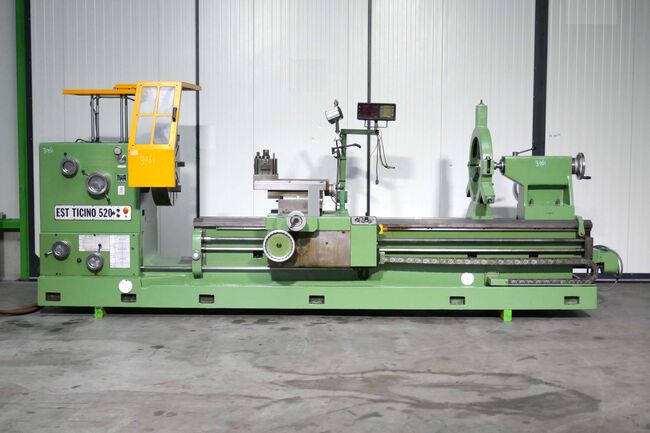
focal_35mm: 48
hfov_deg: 41.1
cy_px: 216
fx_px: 866
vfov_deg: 28.1
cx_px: 325
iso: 640
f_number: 4
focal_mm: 17.3
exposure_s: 1/80
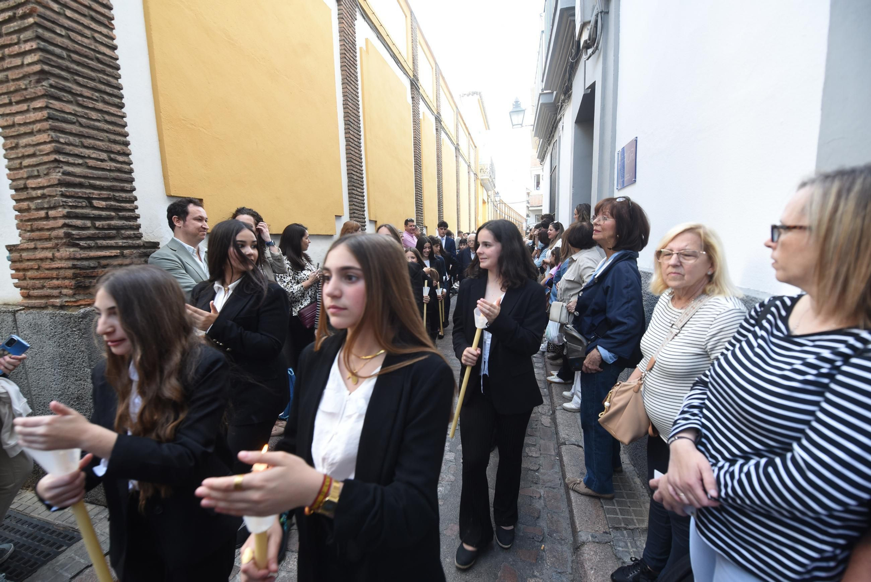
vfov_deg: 81.3
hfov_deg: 104.2
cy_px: 291
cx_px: 436
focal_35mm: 14
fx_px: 339
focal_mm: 14
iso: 560
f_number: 4
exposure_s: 1/160
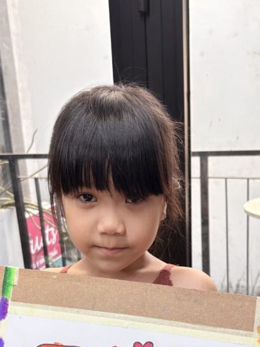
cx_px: 142
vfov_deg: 39.3
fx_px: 471
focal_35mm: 47
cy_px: 263
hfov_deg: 30.9
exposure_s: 1/201
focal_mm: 5.96
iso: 100
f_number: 1.6
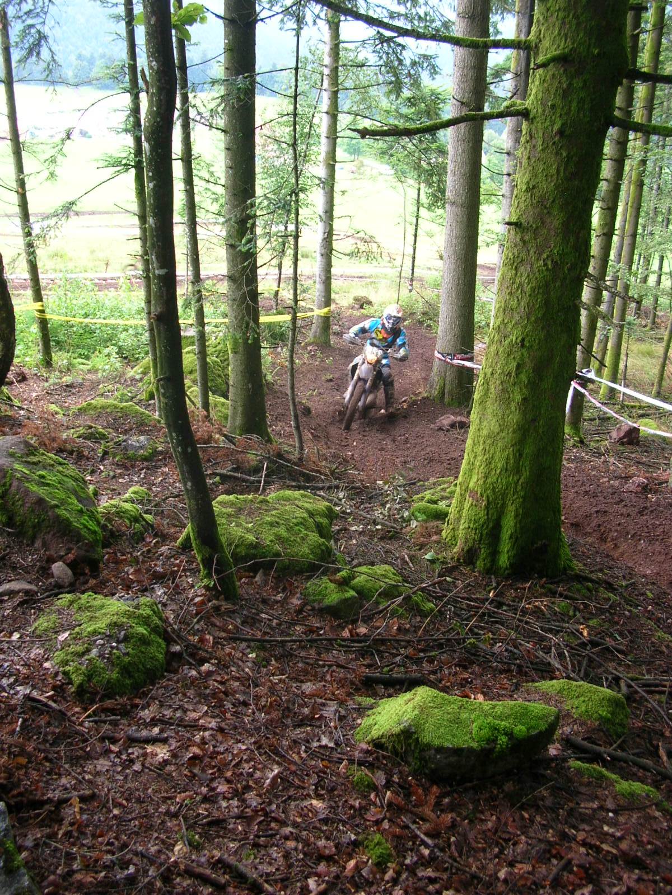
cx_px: 336
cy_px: 448
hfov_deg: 40.7
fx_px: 906
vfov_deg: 52.6
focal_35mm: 35
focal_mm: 5.8
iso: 50
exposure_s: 1/35.3
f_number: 2.8
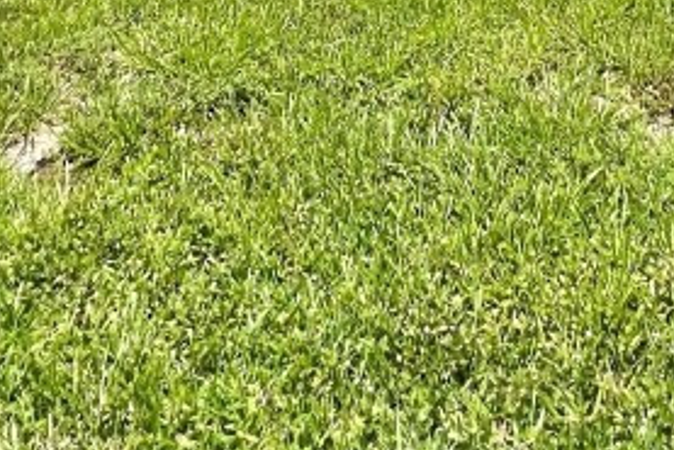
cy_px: -482
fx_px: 937
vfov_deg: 17.6
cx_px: 409
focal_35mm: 50
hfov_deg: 39.4
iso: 32
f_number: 1.8
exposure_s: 1/2137
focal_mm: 1.57
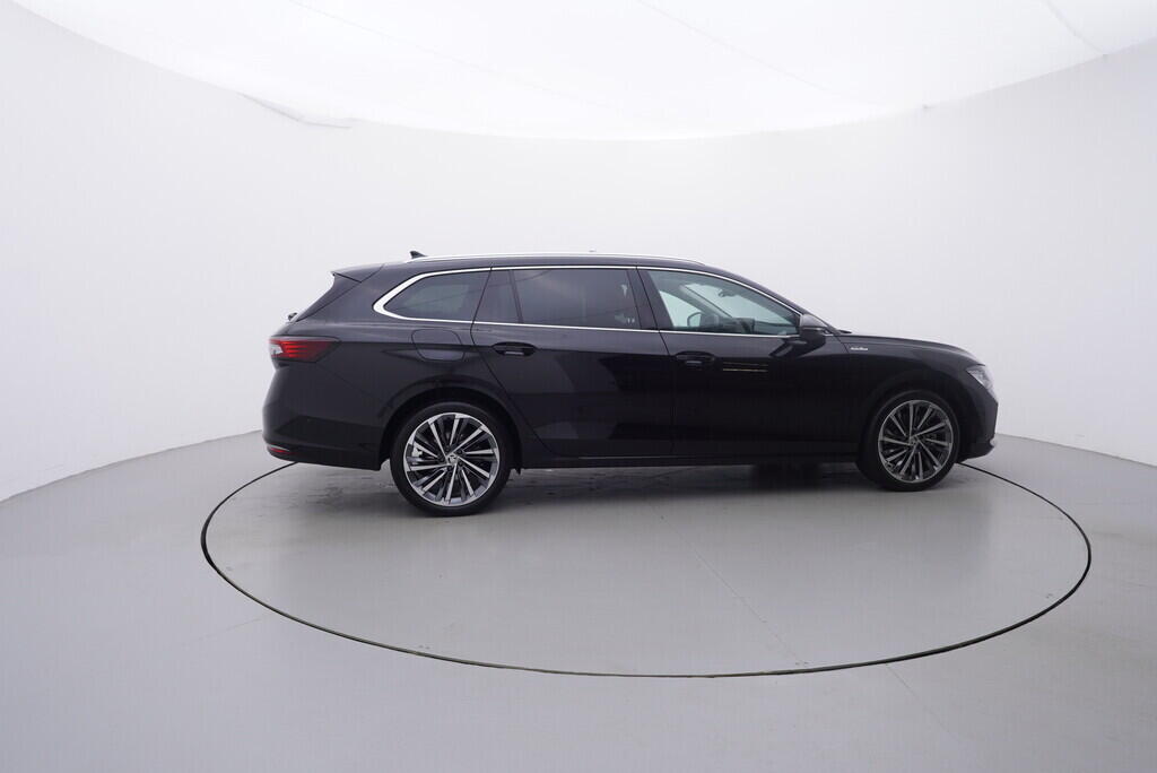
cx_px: 578
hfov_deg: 77.3
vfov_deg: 56.2
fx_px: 724
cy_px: 386
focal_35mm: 22
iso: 200
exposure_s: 1/80
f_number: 5
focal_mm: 15
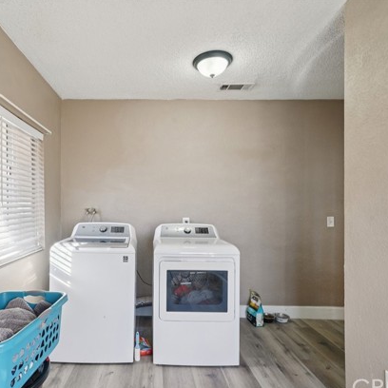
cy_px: 199
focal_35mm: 20
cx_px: 133
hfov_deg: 72.8
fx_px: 254
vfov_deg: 74.8
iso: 400
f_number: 9
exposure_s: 1/15
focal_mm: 15
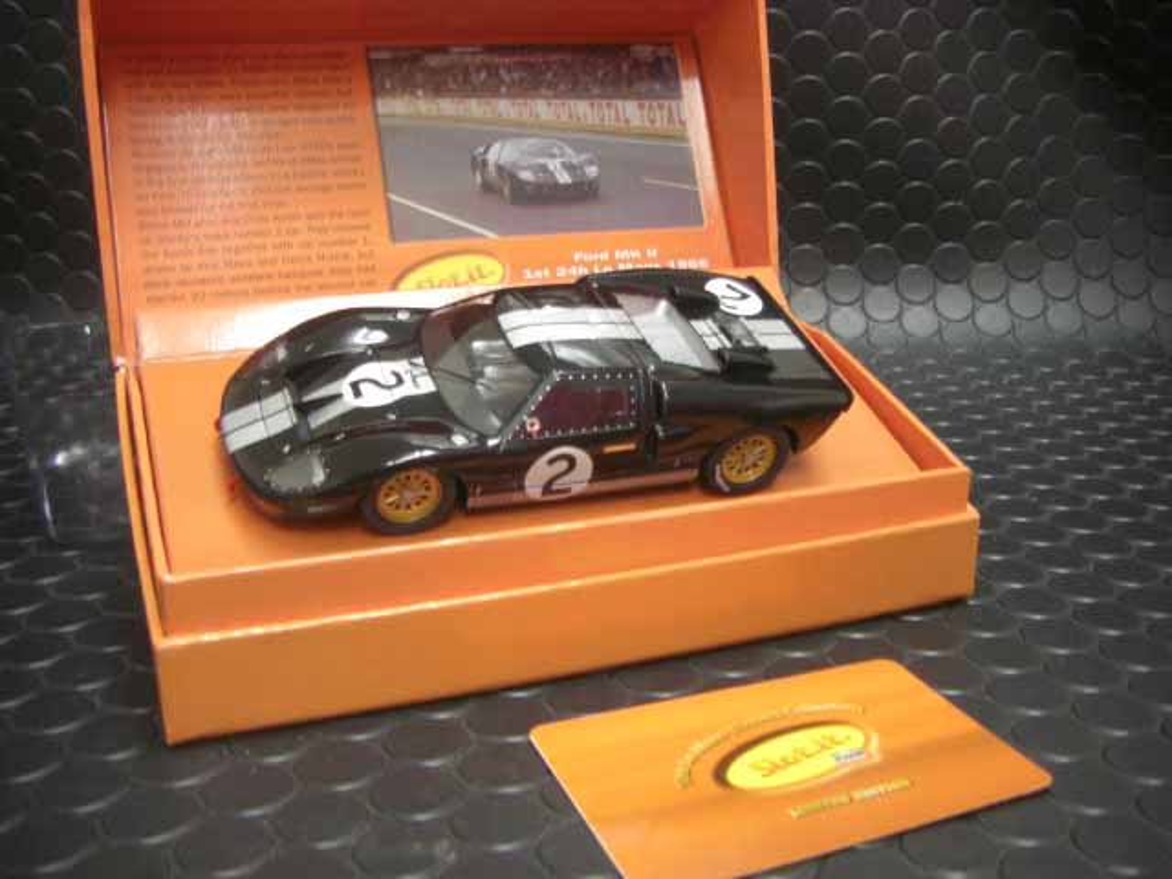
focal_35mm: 38
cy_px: 440
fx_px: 1287
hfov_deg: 49.0
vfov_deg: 37.7
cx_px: 586
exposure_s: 1/20
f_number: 3.4
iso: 200
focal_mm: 6.3
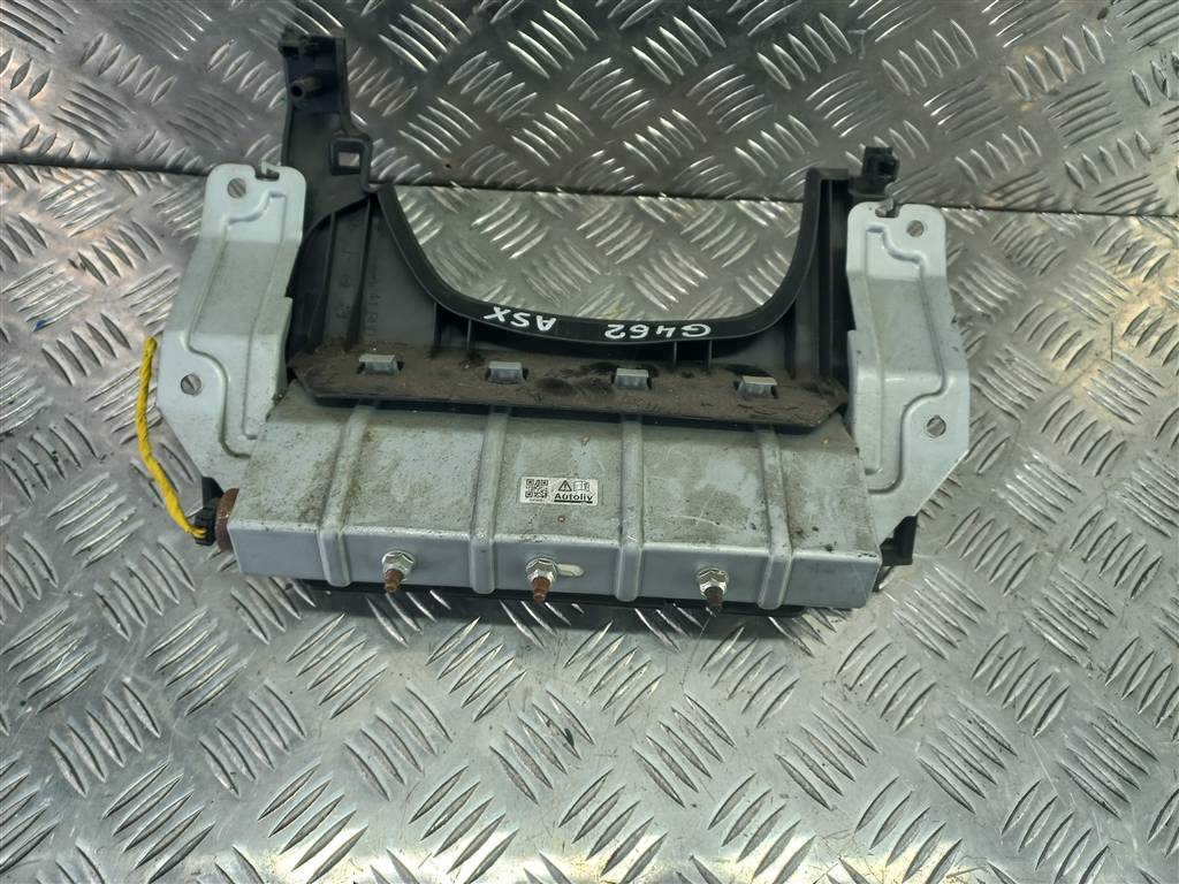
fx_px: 851
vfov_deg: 54.9
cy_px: 442
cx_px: 590
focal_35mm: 25
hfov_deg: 69.4
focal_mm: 4.6
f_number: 1.8
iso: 40
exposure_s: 1/50
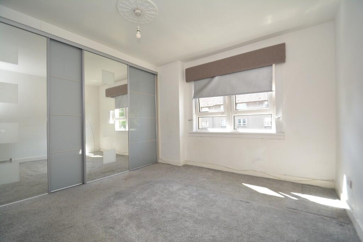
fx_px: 151
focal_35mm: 15
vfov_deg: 77.4
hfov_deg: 100.4
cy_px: 121
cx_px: 182
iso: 200
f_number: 4.5
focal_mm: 10
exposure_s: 1/80
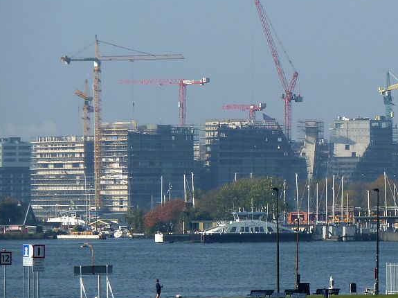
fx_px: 4296
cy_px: 156
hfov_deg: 5.3
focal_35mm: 374
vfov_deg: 4.0
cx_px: 327
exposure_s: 1/400
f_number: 4.6
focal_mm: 34.4
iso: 80
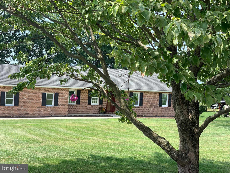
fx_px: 346
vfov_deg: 28.0
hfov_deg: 36.8
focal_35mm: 52
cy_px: 86
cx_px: 115
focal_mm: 6
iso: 16
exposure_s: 1/345
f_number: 2.4
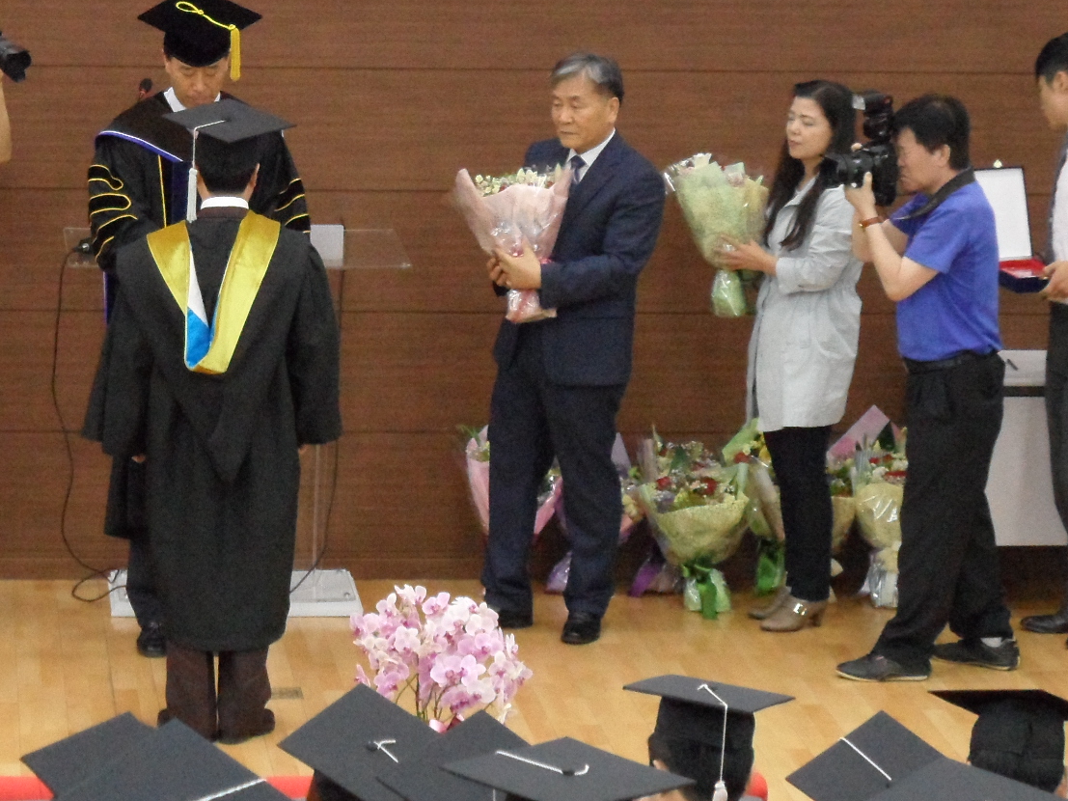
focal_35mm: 148
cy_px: 86
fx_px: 4566
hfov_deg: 13.3
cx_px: 255
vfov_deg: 10.0
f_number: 4.2
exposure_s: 1/45
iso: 640
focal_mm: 13.2
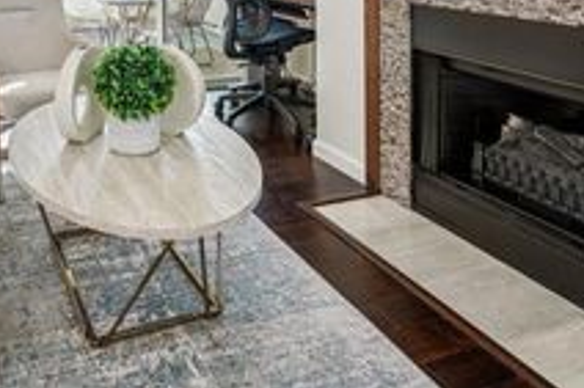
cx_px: 132
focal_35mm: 33
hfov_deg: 54.1
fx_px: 535
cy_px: -67
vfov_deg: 33.3
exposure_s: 1/40
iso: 800
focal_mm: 14
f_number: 8
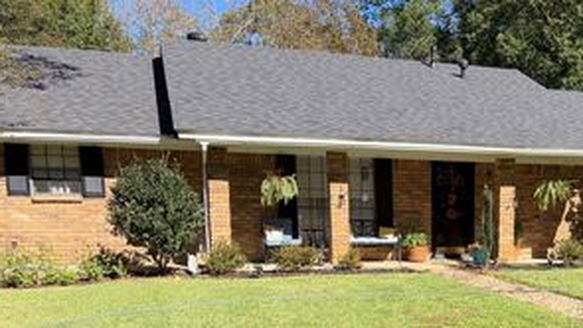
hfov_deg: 41.0
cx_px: 472
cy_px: 339
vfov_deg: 23.7
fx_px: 742
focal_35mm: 48
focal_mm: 5.96
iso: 50
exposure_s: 1/1522
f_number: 1.6
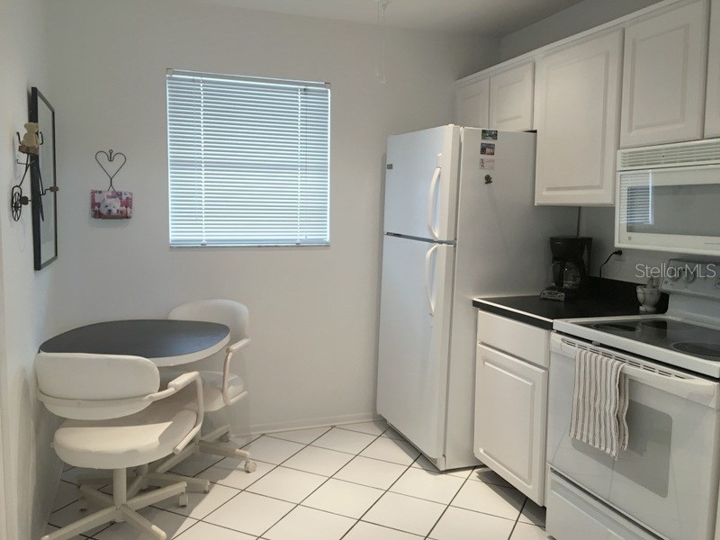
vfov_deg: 48.2
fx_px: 603
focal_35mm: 29
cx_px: 360
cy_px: 270
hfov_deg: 61.7
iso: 25
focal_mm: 4.15
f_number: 2.2
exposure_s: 1/15
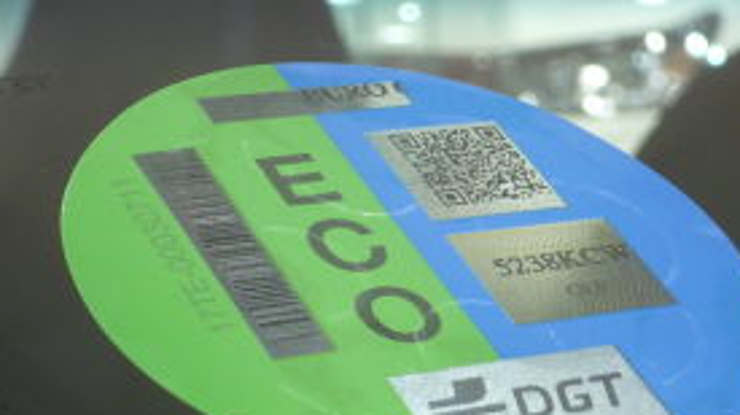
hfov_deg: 14.3
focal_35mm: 150
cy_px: 234
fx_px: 2940
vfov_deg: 8.1
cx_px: 439
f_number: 5
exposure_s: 1/10
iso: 200
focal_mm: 17.4
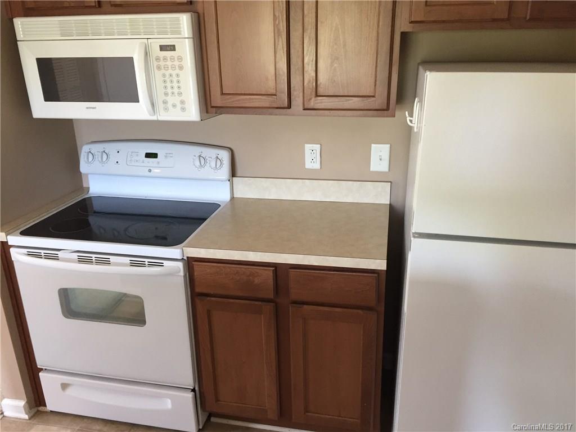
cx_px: 288
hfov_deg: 61.7
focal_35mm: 29
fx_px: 483
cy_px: 216
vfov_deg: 48.2
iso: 100
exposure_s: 1/30
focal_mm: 4.15
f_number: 2.2
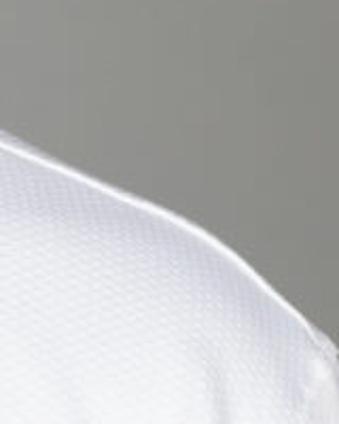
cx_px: -778
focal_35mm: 826
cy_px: 109
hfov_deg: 1.9
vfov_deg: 2.3
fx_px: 10359
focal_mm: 94
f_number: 8
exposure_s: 1/200
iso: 320
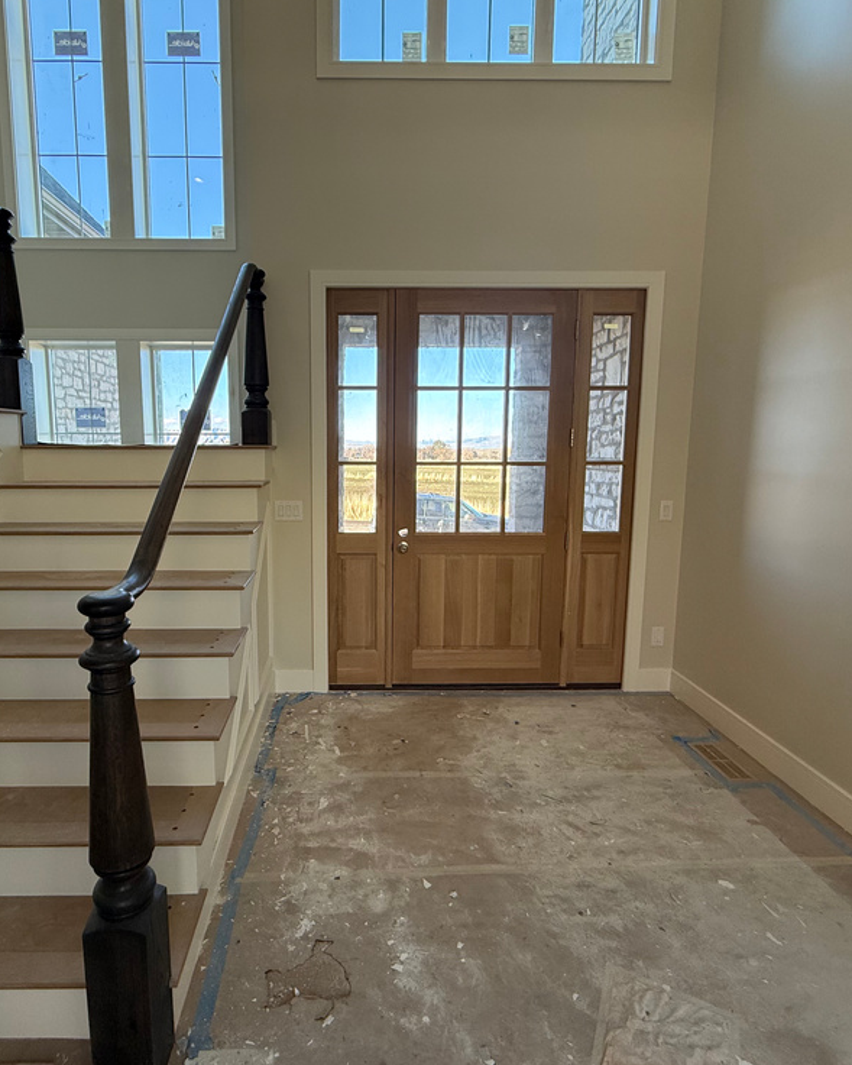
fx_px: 599
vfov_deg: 83.3
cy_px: 522
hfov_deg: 70.5
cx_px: 363
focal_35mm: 19
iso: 100
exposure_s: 1/120
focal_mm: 2.22
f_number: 2.2
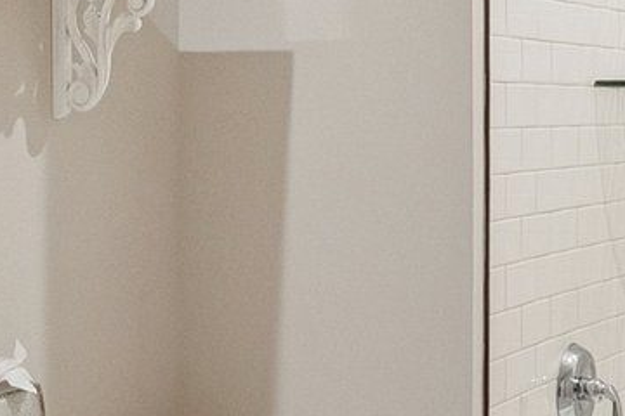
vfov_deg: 15.0
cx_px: 212
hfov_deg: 22.3
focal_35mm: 91
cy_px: 131
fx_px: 1580
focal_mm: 16
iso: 2000
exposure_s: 1/125
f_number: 4
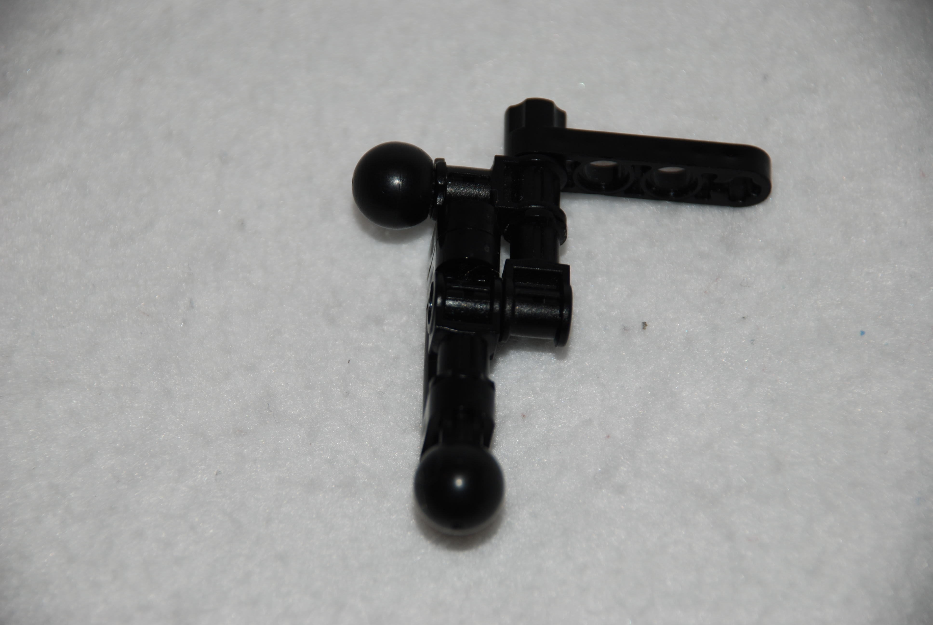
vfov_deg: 6.8
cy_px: 312
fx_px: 5254
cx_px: 466
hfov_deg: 10.1
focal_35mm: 202
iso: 100
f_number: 5.6
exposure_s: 1/60
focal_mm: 135
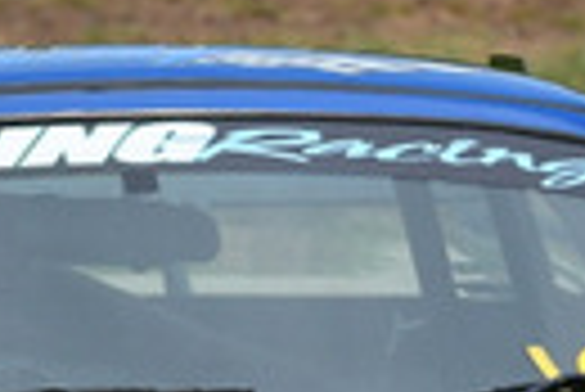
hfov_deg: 0.8
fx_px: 43419
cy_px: 302
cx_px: 540
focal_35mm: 2669
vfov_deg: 0.5
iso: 400
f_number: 11
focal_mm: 290
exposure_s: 1/640
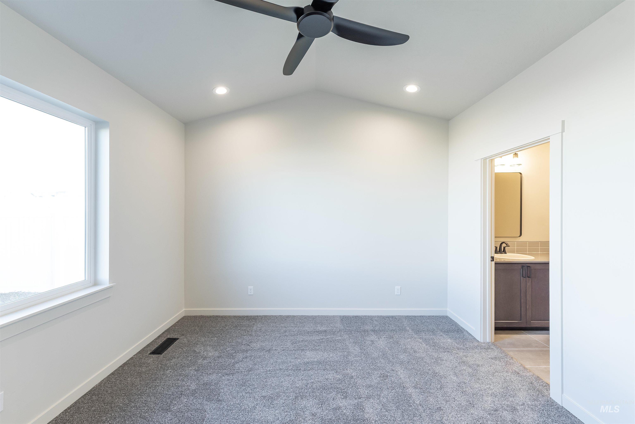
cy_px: 212
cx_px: 318
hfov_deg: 104.2
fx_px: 247
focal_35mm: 14
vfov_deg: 81.3
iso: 800
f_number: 4.5
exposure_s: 1/80
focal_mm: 14
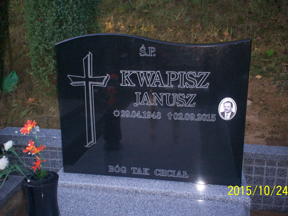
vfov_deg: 36.8
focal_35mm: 39
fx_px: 324
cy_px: 104
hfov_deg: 47.9
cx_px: 148
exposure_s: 1/60
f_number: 4.5
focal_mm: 6
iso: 140
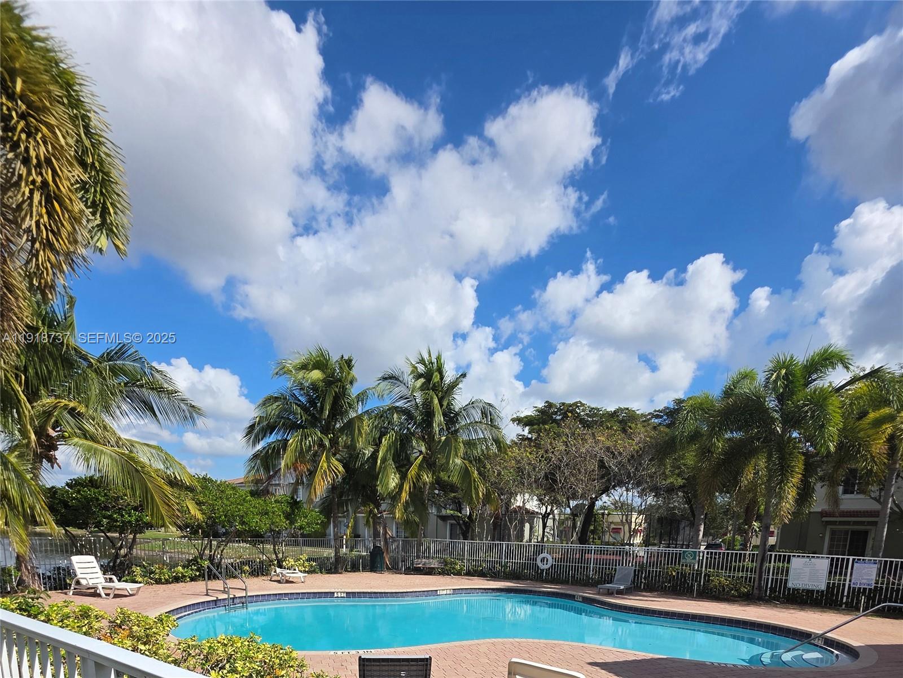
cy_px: 339
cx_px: 452
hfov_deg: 106.2
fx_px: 339
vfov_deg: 89.9
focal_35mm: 13
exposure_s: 1/3333
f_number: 1.9
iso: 40
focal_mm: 2.2
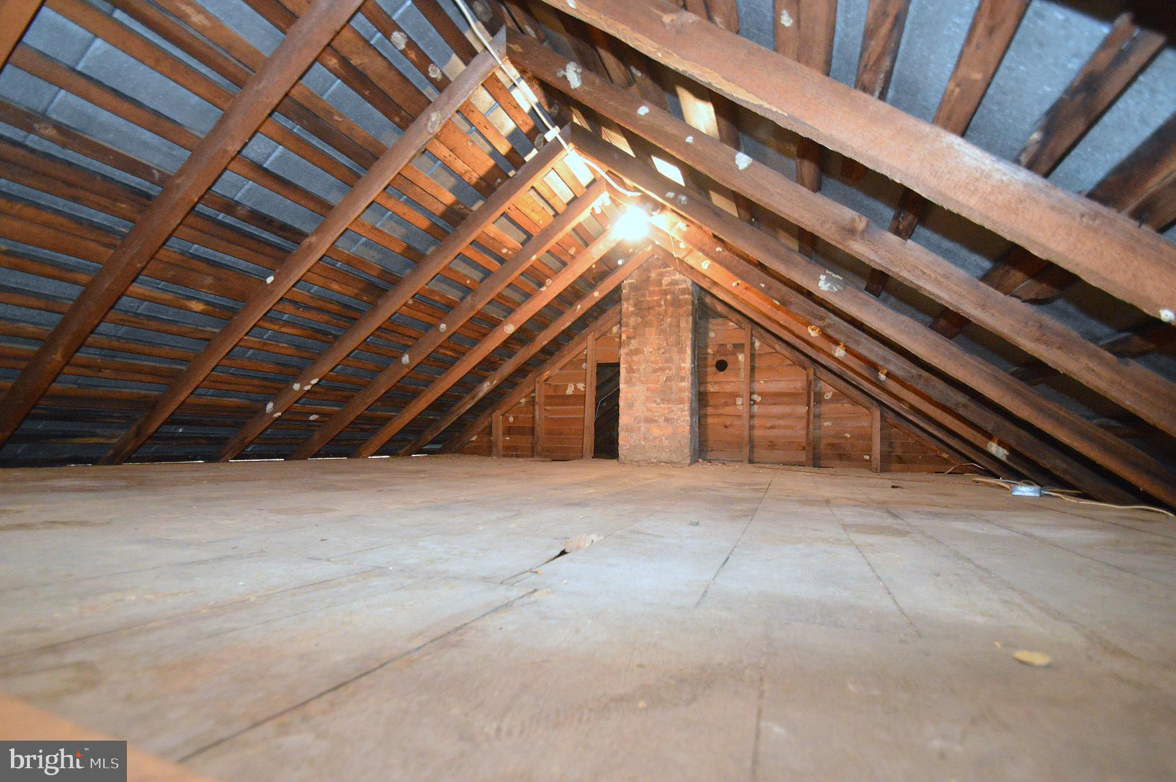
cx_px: 588
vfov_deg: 77.2
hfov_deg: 100.4
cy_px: 391
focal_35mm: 15
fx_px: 489
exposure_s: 1/60
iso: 3200
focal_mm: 10
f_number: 3.5
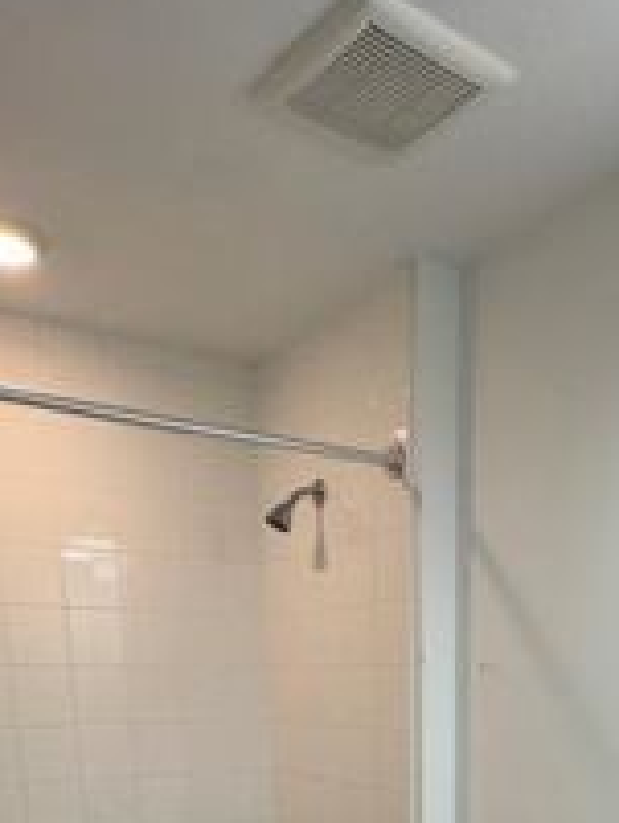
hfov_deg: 38.2
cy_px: 934
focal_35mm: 37
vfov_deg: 39.5
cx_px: 420
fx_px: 881
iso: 80
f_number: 2.2
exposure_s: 1/120
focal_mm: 2.22
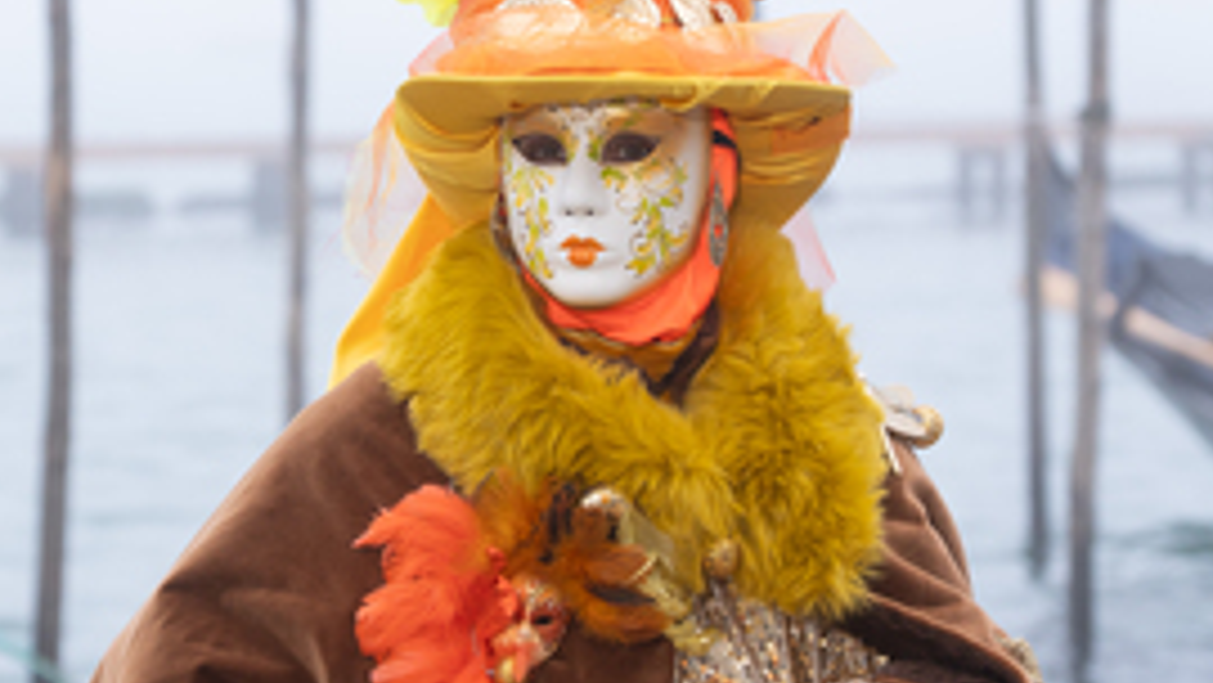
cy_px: 281
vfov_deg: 7.7
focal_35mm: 158
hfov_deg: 13.6
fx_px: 5079
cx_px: 337
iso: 320
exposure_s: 1/100
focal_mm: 59
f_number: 3.2
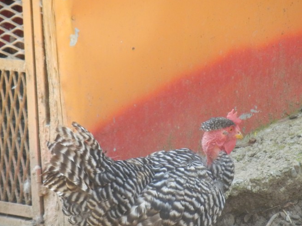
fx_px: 3167
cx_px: 170
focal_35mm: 363
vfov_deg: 4.1
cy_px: 124
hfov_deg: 5.5
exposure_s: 1/250
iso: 800
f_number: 5.9
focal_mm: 52.5
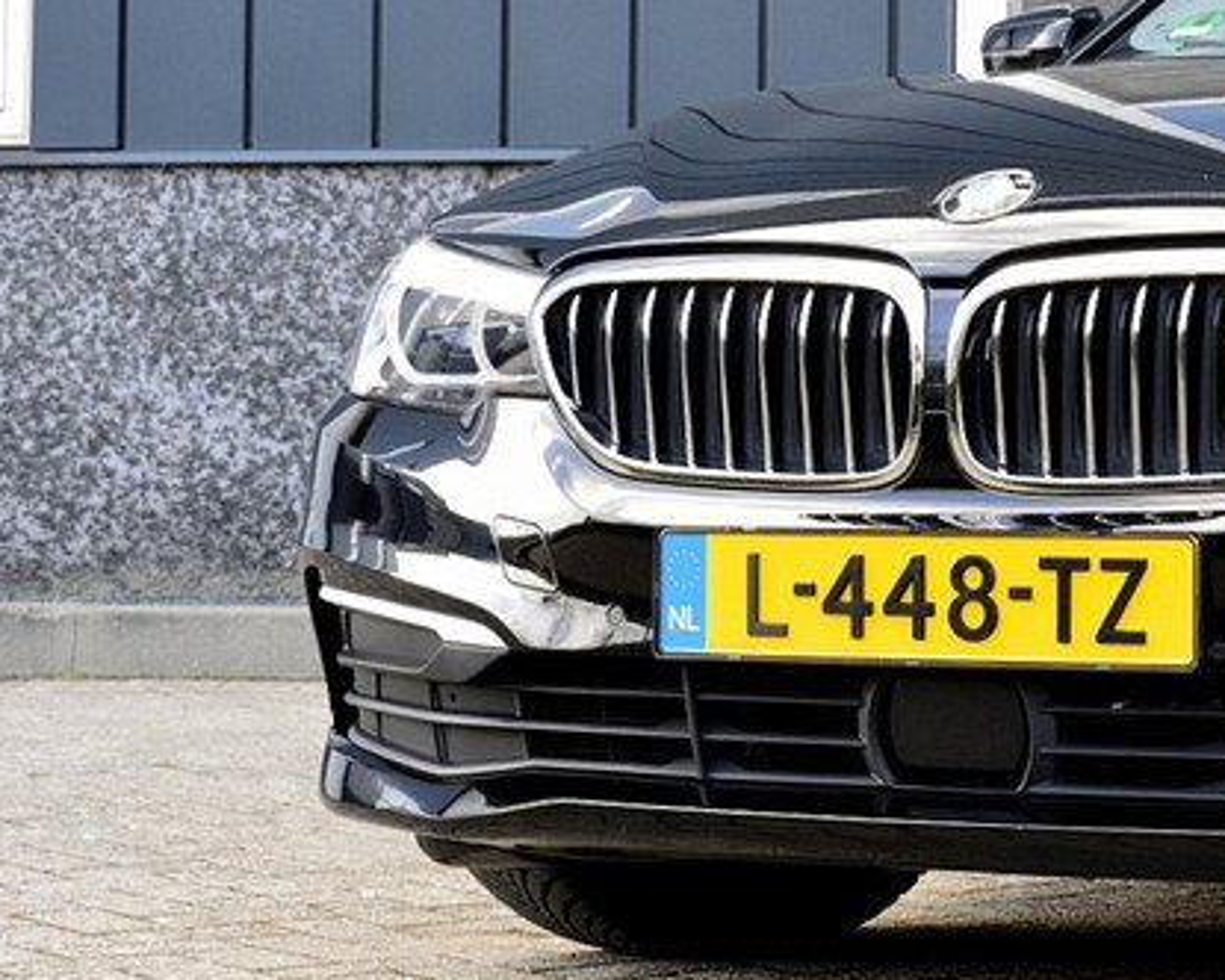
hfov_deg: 15.6
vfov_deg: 13.0
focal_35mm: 118
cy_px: 294
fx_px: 4278
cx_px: 1502
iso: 450
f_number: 8
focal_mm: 34
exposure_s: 1/60
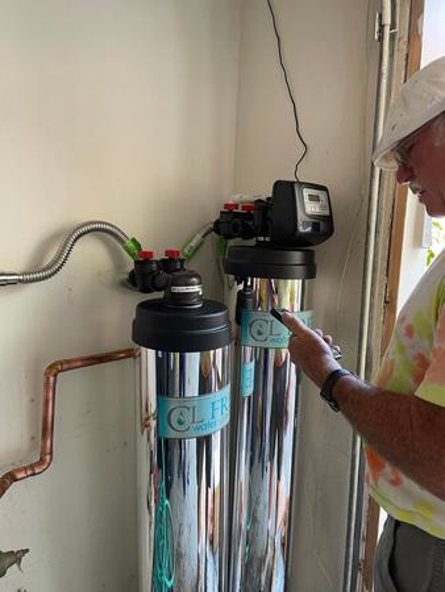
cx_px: 222
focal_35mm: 26
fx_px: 445
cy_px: 296
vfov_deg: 67.3
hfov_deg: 53.1
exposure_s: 1/68
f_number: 1.6
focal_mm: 4.2
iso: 125
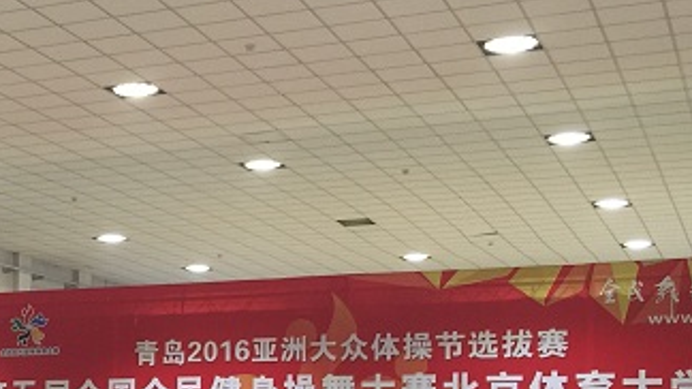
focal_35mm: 78
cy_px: 413
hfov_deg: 25.9
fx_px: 1431
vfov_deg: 15.1
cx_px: 13
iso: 32
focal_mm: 4.15
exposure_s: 1/15
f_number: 2.2
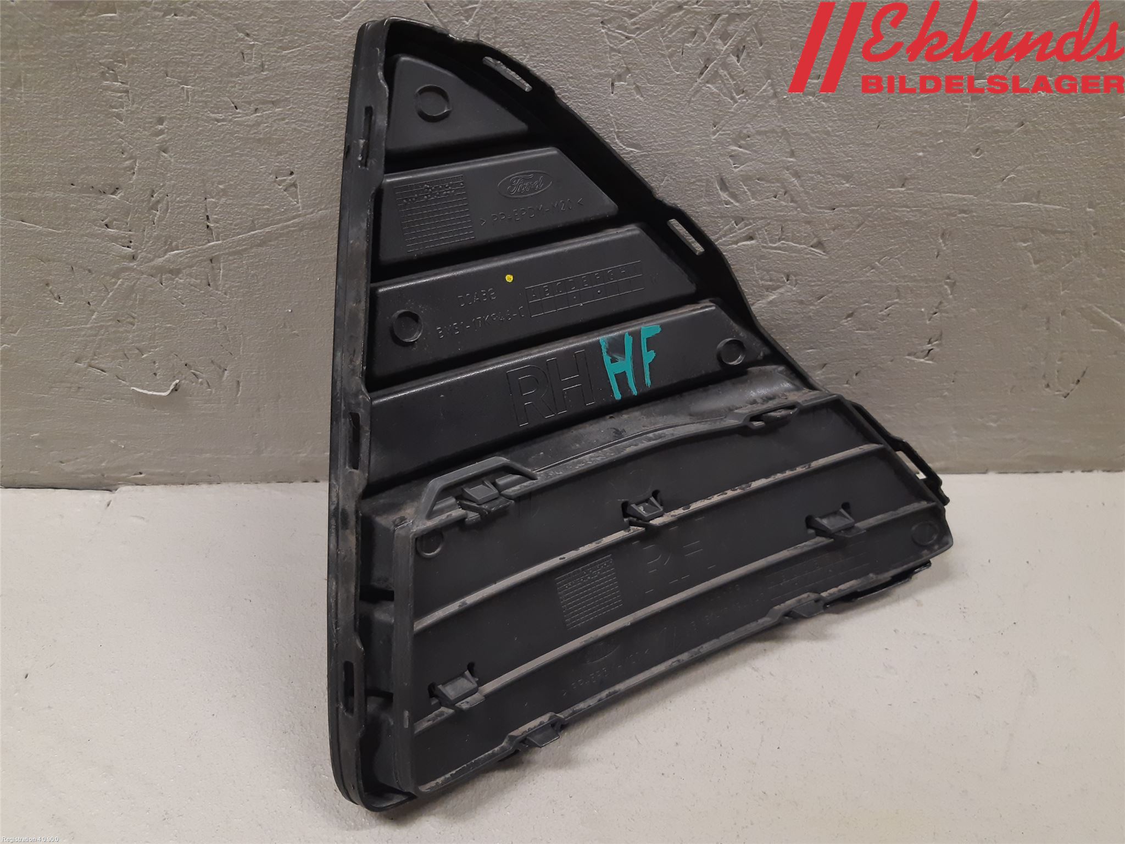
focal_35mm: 26
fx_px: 845
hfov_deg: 67.3
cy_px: 422
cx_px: 562
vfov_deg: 53.1
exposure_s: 1/50
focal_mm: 3.93
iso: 125
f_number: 1.7
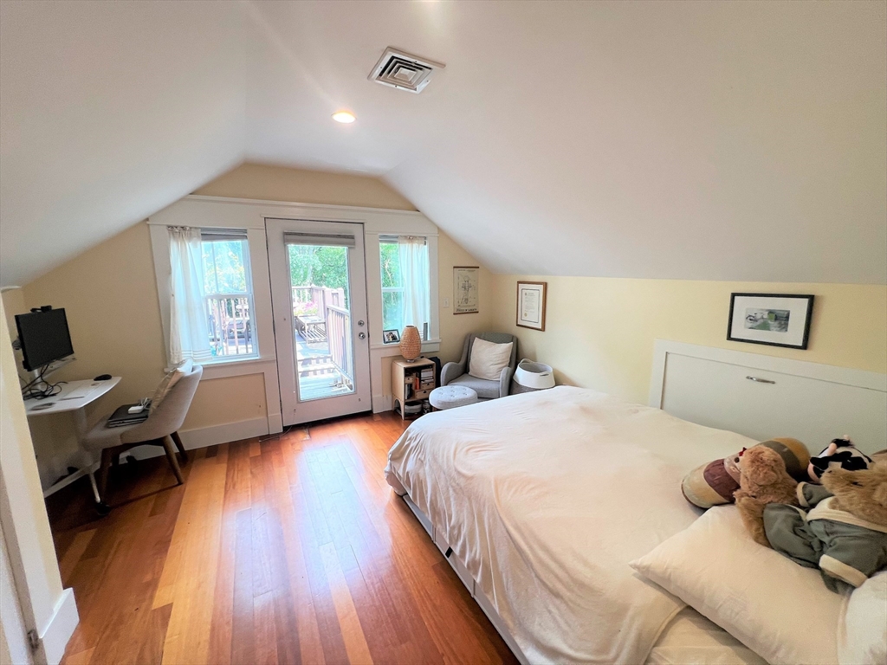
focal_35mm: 13
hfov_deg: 106.2
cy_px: 332
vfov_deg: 89.9
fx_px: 333
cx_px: 444
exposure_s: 1/120
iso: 80
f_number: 1.8
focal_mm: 1.57
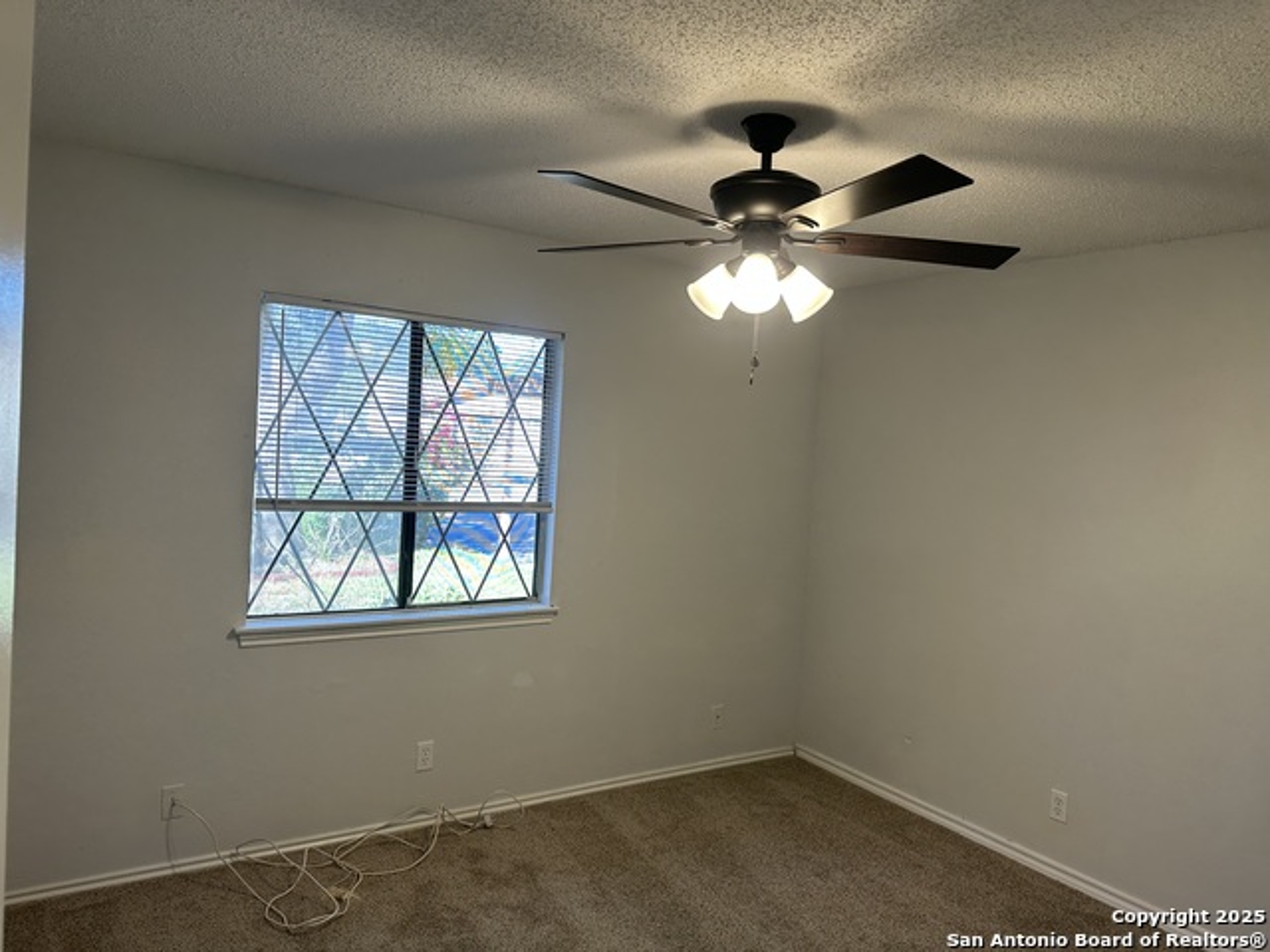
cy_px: 476
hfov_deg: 71.6
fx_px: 881
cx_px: 635
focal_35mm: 24
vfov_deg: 56.8
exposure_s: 1/120
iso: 125
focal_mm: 6.86
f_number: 1.78
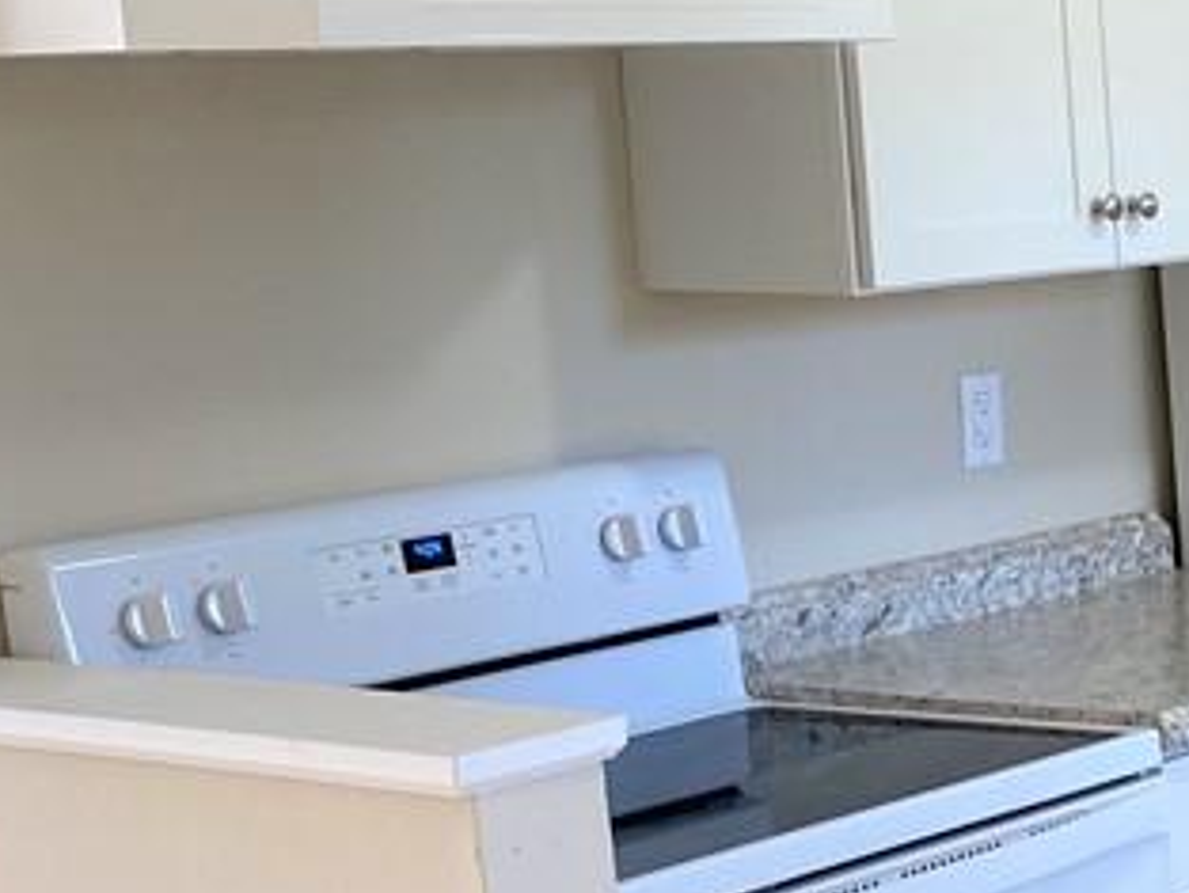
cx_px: 1899
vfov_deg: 17.3
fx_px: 2921
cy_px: 633
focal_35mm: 85
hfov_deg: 19.4
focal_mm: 4.25
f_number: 1.8
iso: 125
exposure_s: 1/121
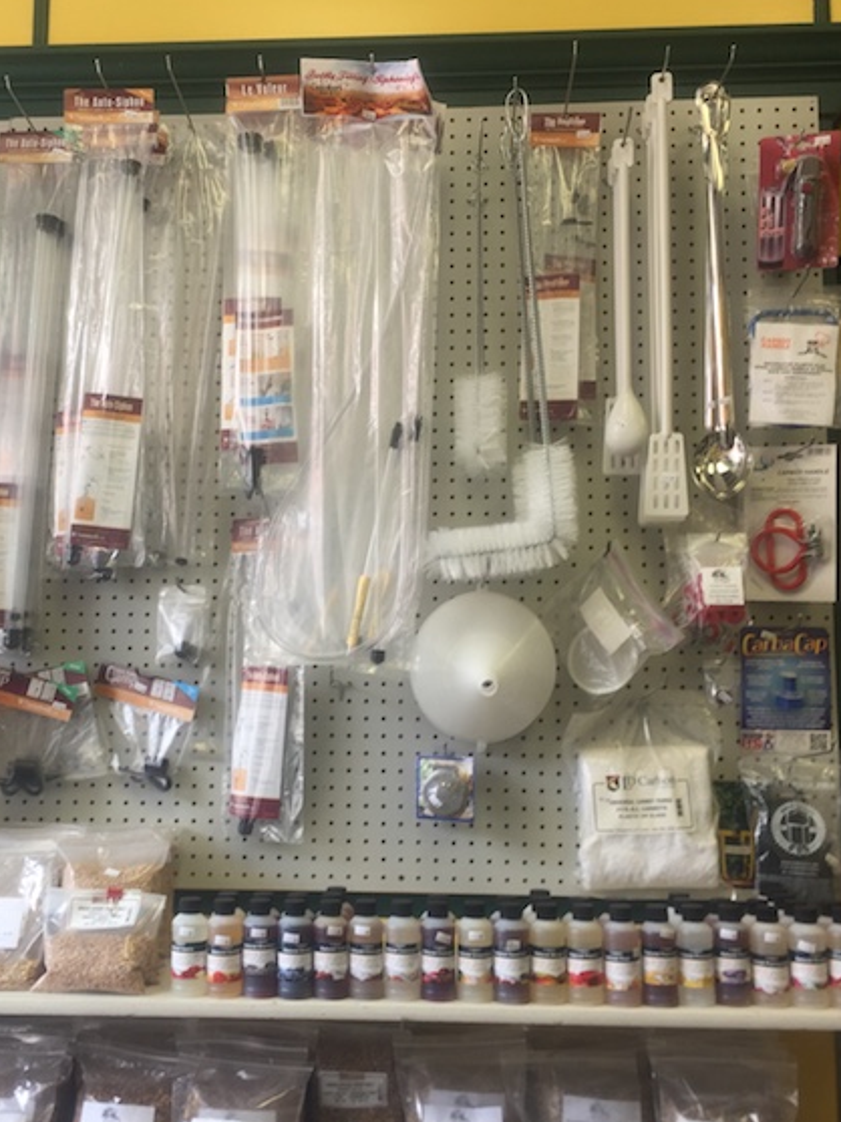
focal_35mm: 39
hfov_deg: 36.6
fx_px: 1264
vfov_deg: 47.9
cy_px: 560
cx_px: 326
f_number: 2.2
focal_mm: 4.15
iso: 32
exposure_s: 1/60
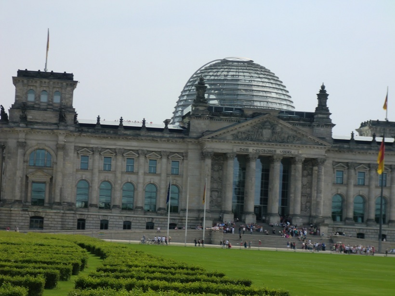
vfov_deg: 14.1
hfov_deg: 18.7
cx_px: 198
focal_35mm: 105
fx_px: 1198
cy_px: 148
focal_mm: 18.9
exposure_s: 1/400
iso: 64
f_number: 5.6
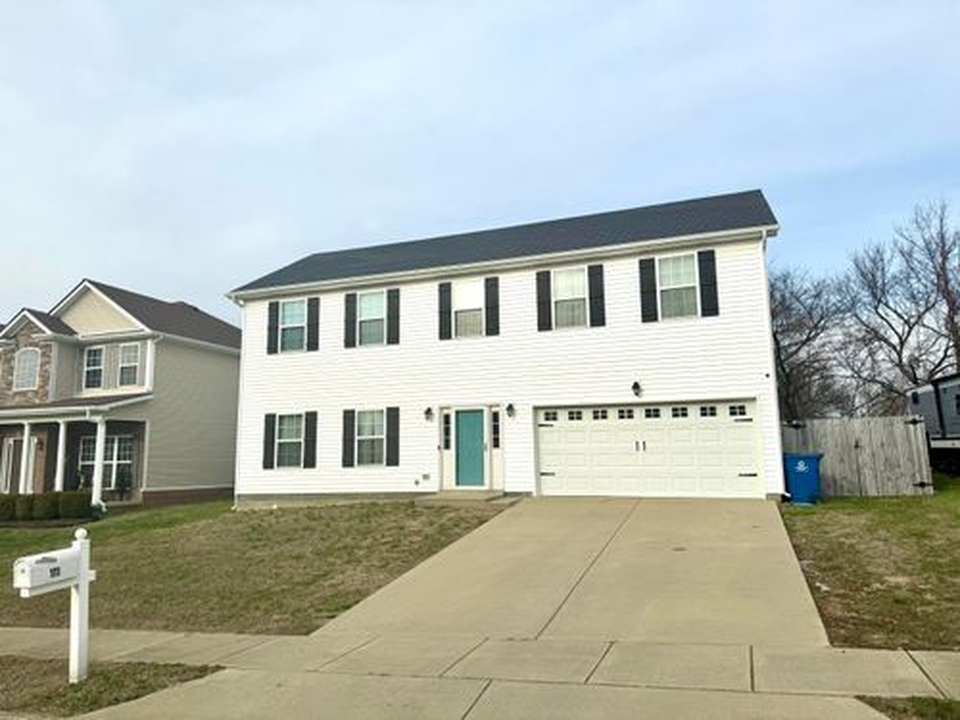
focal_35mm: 24
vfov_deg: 56.8
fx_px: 666
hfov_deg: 71.6
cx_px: 480
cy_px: 360
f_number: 1.78
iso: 80
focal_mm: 6.76
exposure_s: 1/4608
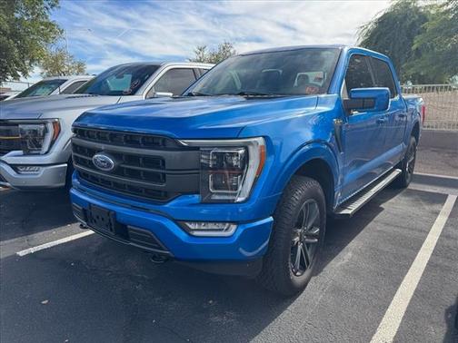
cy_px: 172
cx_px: 229
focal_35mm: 24
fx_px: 318
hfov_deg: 71.6
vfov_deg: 56.8
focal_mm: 6.76
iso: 80
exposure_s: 1/1869
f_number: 1.78
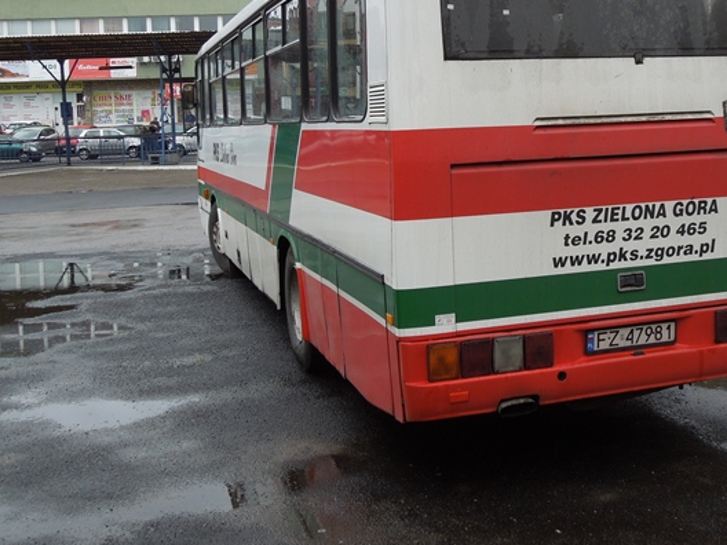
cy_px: 161
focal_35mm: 47
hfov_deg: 39.9
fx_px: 987
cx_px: 496
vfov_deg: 30.5
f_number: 3.6
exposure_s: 1/200
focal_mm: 5.6
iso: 100
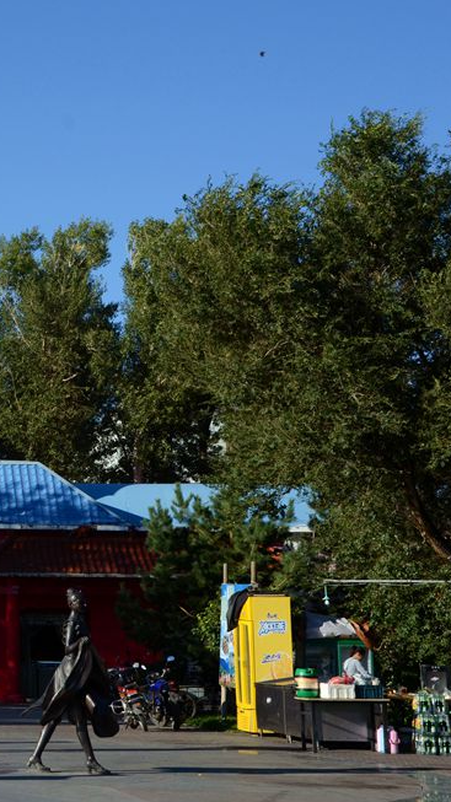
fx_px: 2042
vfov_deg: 22.2
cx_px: -150
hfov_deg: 12.2
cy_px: 404
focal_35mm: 96
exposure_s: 1/640
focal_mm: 40
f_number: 11
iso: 320
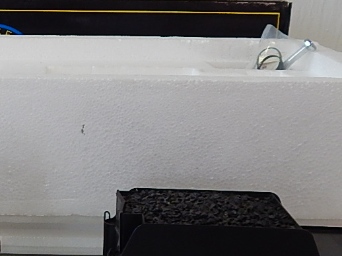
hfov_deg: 27.2
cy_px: 204
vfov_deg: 21.3
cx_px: 11
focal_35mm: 68
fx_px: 672
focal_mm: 4
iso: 125
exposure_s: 1/30
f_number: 3
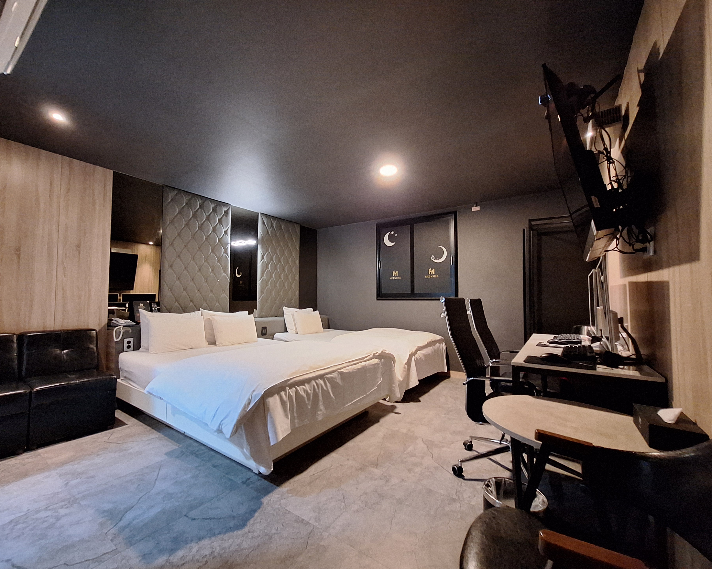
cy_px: 281
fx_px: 295
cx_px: 325
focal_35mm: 14
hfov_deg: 100.4
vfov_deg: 88.0
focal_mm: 1.74
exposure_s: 1/24
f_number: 2.2
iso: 400
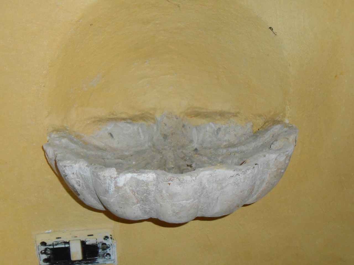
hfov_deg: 42.9
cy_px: 132
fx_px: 450
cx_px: 177
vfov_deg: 32.9
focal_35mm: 44
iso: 800
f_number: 14.2
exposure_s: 1/4
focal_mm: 7.8
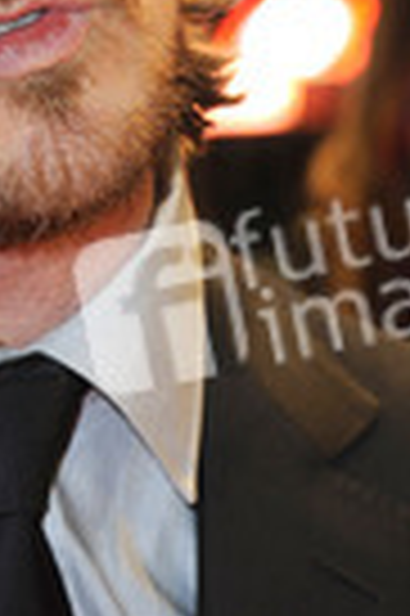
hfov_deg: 5.1
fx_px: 4590
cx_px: -104
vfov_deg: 7.7
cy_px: 63
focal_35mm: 268
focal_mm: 92
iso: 640
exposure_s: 1/100
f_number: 5.6
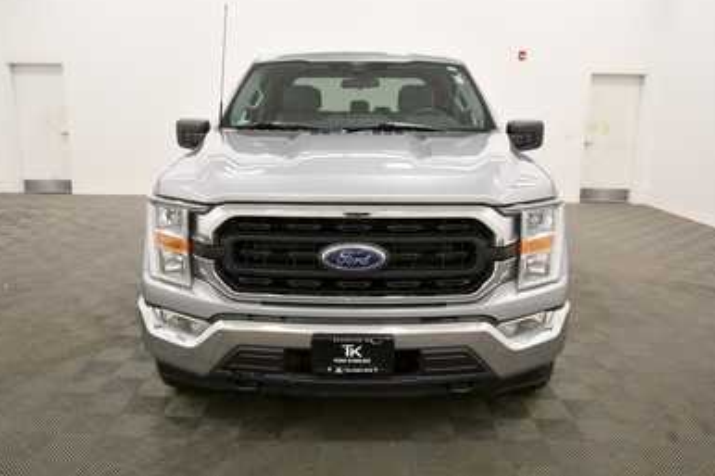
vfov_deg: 44.9
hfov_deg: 63.7
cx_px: 358
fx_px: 576
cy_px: 233
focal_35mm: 29
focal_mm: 19
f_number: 5.6
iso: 800
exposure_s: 1/160
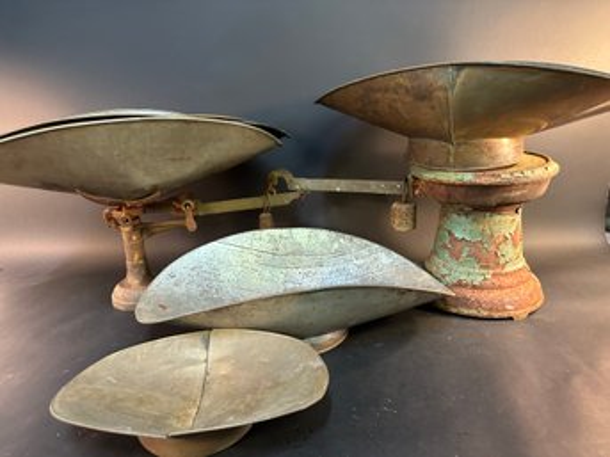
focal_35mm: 24
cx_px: 305
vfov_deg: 56.8
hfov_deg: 71.6
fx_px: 423
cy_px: 228
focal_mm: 6.86
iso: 500
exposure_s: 1/60
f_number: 1.78
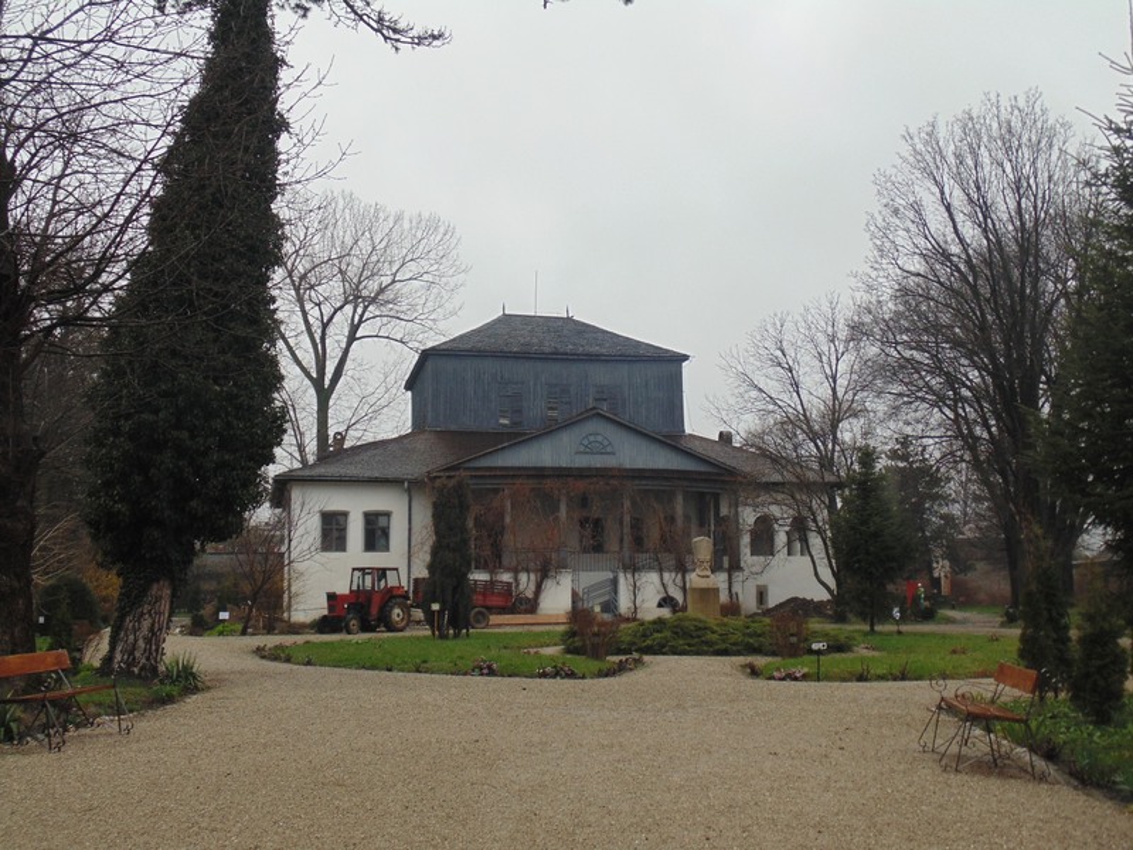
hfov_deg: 45.8
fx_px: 1342
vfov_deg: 35.1
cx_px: 566
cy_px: 425
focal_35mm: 41
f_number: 3.6
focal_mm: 7.4
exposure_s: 1/125
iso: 80
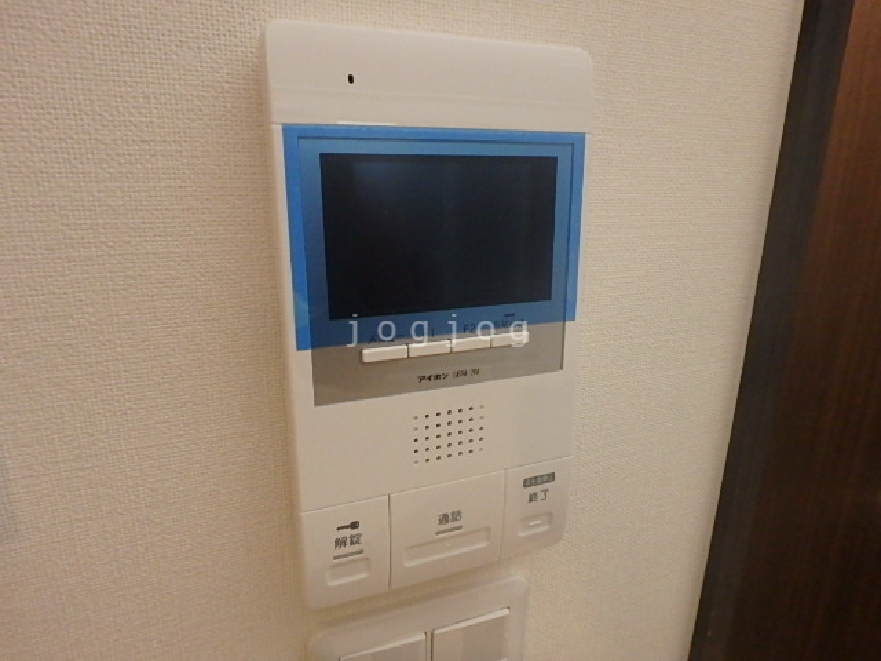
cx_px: 440
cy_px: 330
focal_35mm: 21
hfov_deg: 79.0
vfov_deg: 63.4
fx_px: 534
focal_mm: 3.7
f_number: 3.5
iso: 800
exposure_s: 1/25
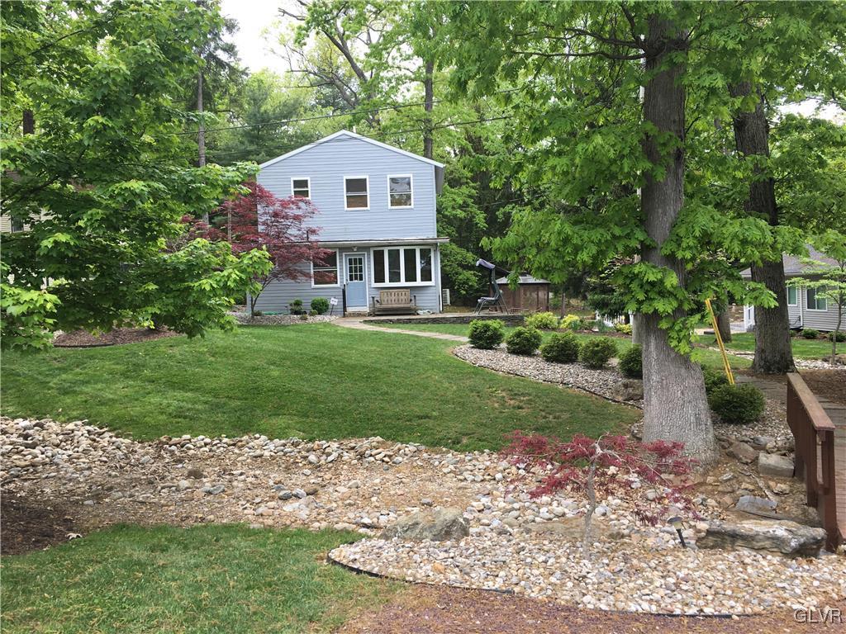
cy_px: 317
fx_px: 709
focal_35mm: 29
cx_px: 423
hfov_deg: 61.7
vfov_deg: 48.2
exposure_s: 1/130
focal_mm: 4.15
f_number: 2.2
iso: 25
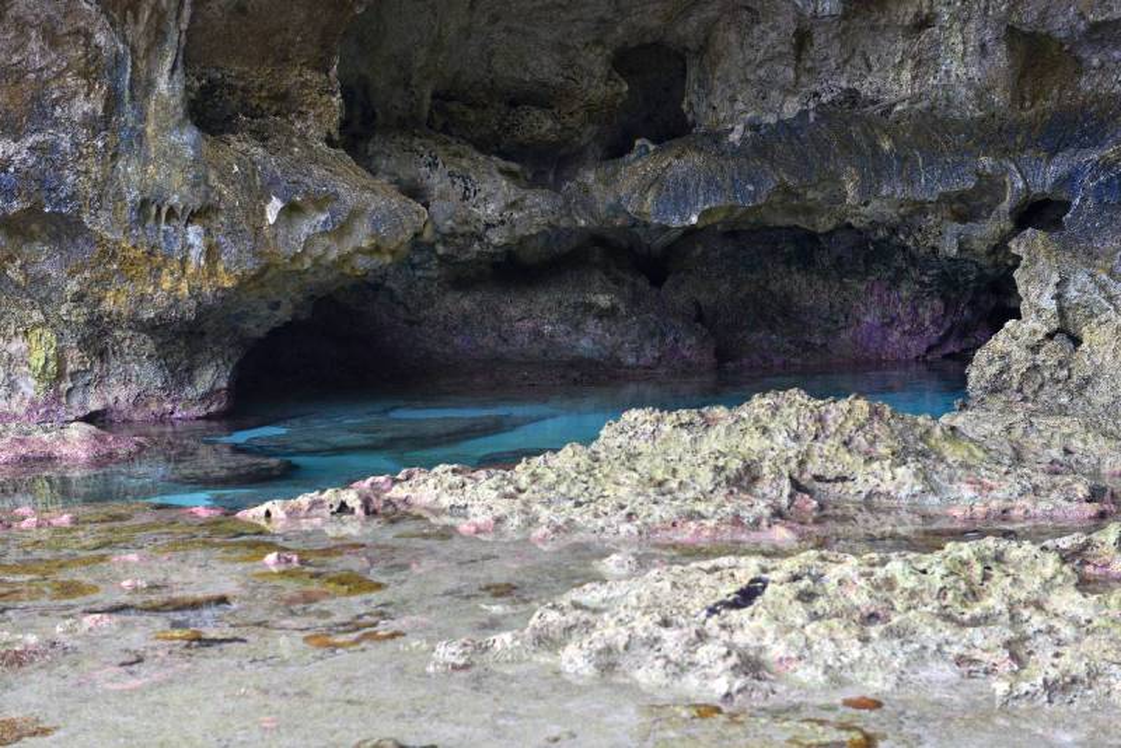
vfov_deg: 19.5
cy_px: 374
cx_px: 560
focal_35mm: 70
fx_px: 2180
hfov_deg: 28.8
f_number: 5.6
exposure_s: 1/125
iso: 250
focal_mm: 70
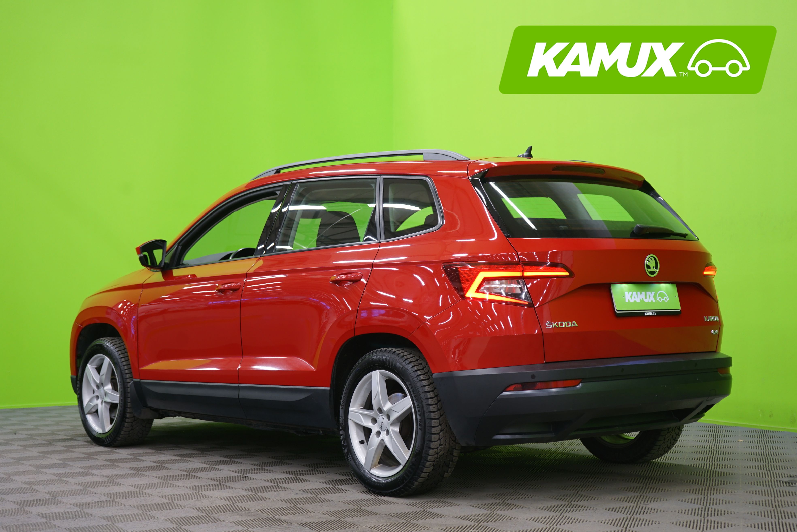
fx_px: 1262
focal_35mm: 57
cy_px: 266
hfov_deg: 35.1
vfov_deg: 23.8
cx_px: 398
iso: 400
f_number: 5
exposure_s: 1/6
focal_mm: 57
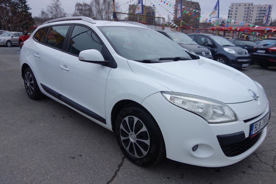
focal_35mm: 28
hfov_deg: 65.5
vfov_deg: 46.4
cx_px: 138
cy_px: 92
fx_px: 215
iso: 125
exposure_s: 1/2000
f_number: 1.8
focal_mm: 10.4
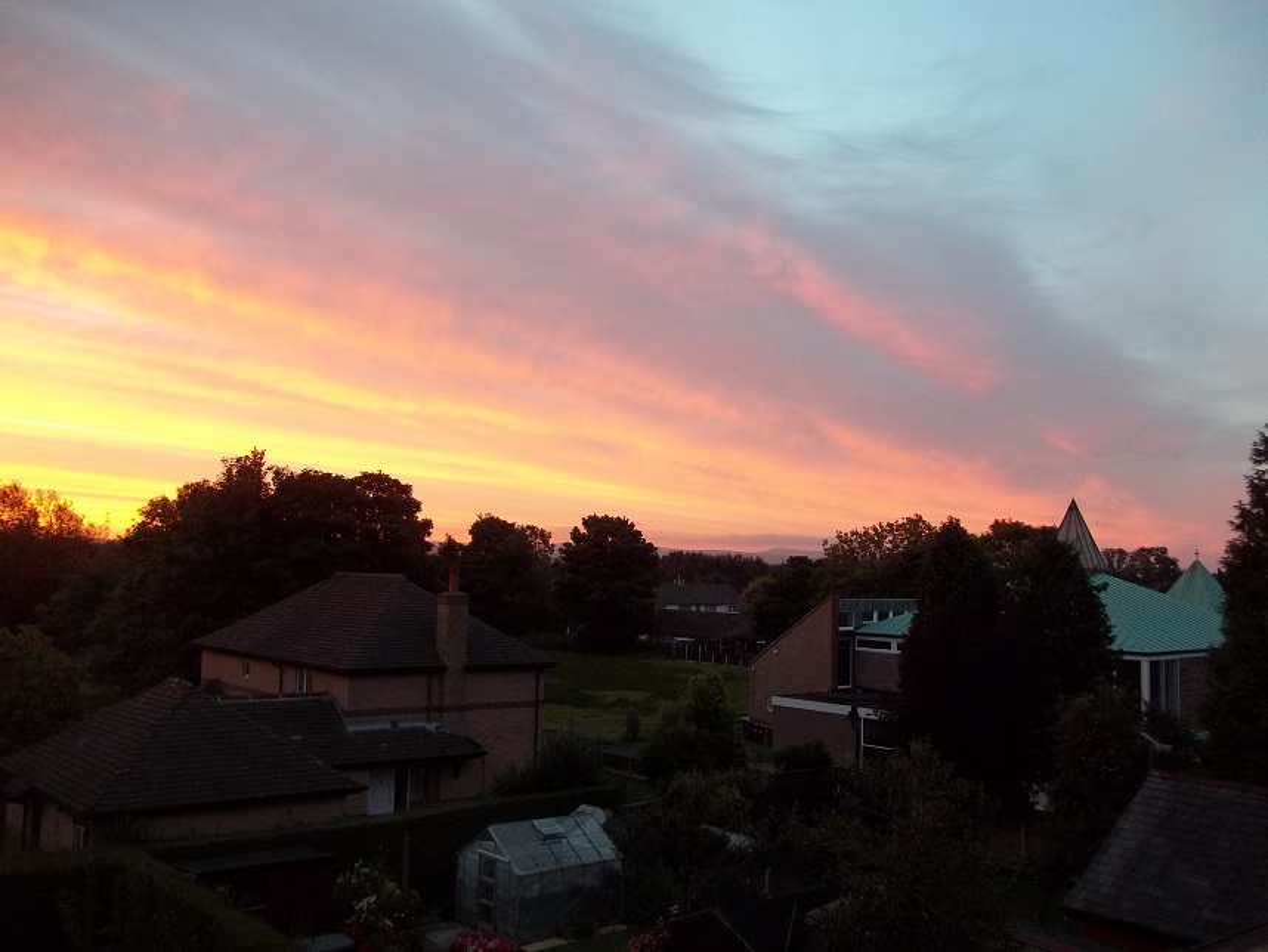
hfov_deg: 56.8
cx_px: 634
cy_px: 476
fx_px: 1173
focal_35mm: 32
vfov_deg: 44.2
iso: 123
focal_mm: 5.7
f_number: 2.9
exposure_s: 1/30
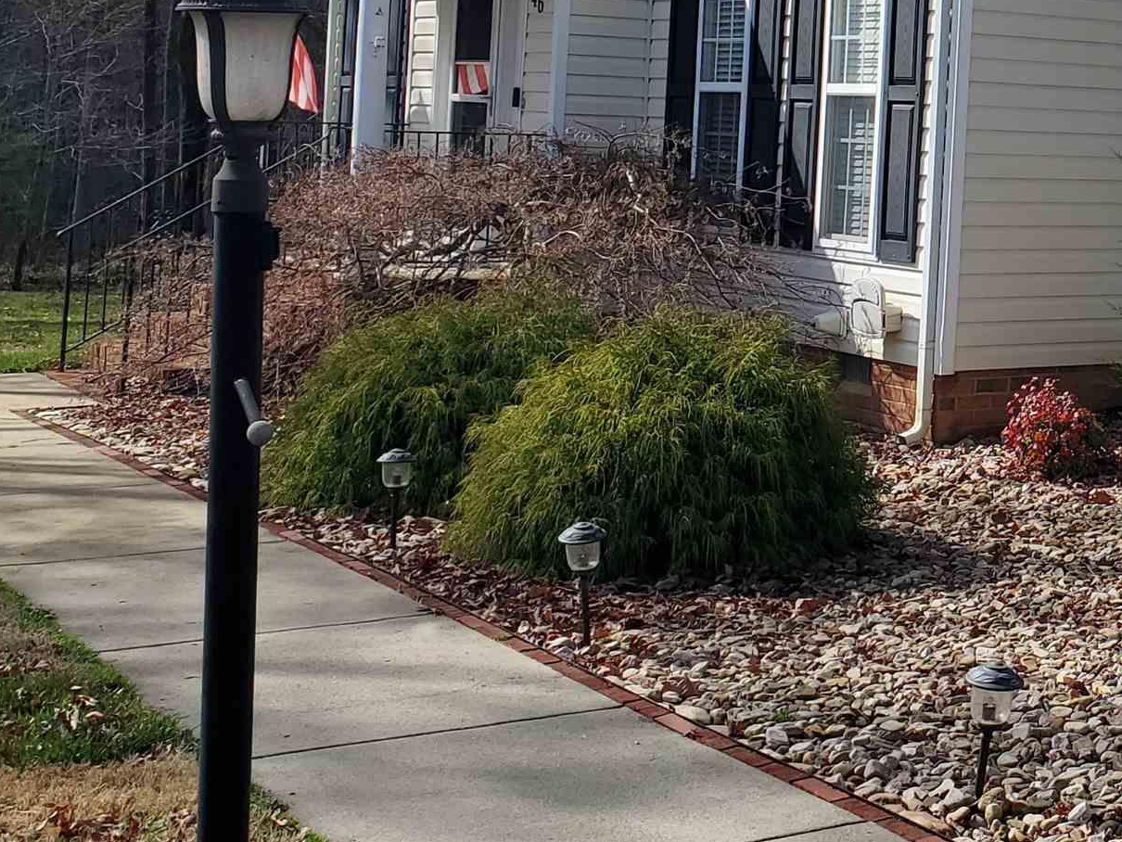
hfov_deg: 26.8
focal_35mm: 66
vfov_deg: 21.5
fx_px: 2140
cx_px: 1264
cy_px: 10
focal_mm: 4.3
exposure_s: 1/1648
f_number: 2.4
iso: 50
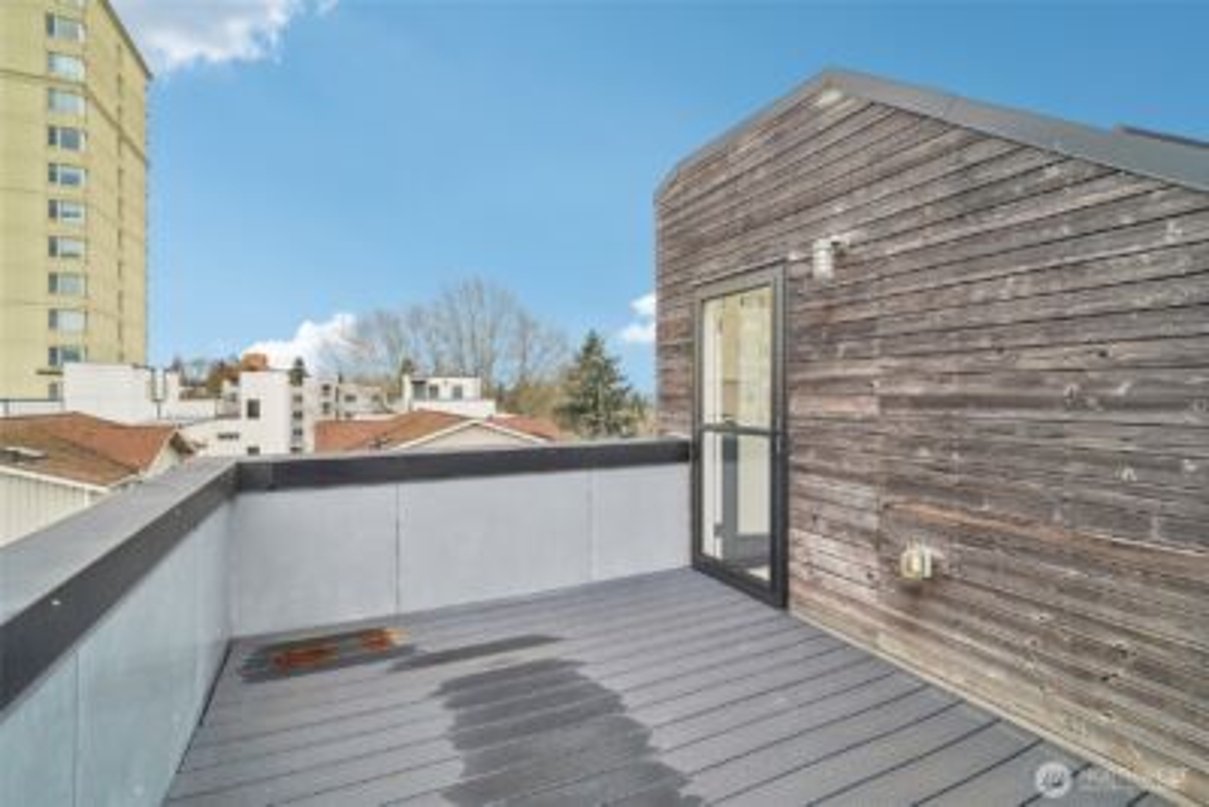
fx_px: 537
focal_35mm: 16
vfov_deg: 73.8
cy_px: 404
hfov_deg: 96.7
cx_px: 604
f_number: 8
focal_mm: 16
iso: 1600
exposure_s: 1/320
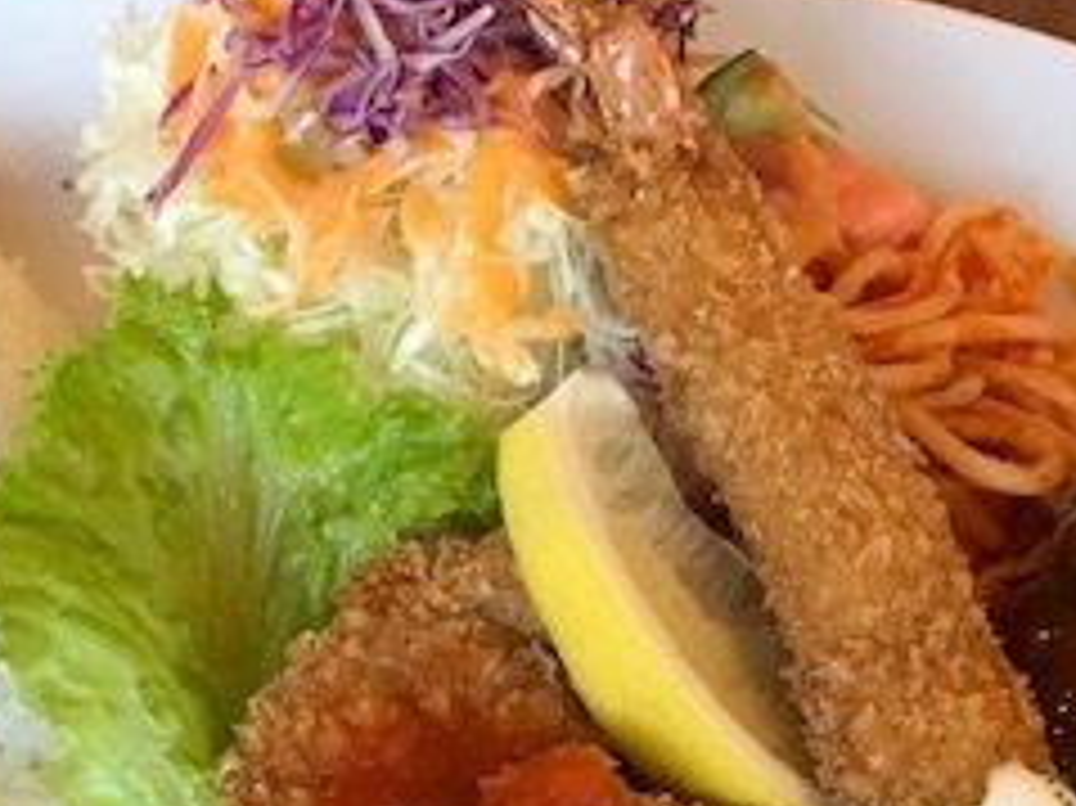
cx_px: 441
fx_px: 2330
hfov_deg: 26.0
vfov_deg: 19.4
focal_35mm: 75
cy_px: 653
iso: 32
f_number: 1.8
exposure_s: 1/30
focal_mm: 3.99
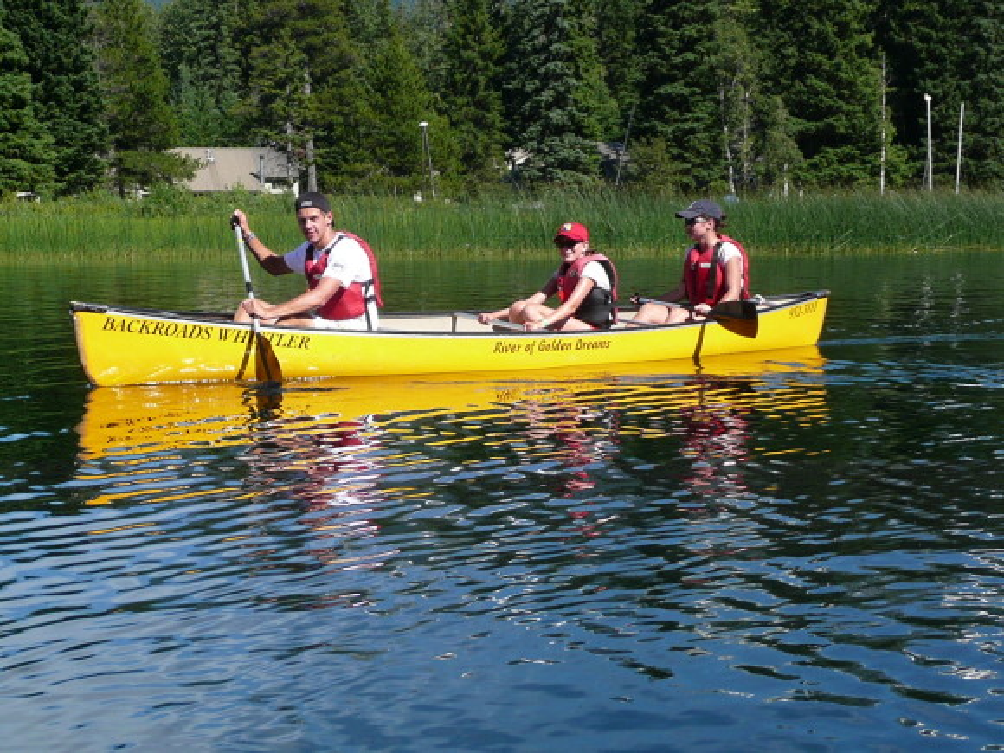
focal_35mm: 64
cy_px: 376
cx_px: 502
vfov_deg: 22.9
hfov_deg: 30.3
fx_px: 1856
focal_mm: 7
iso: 100
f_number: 4
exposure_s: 1/500
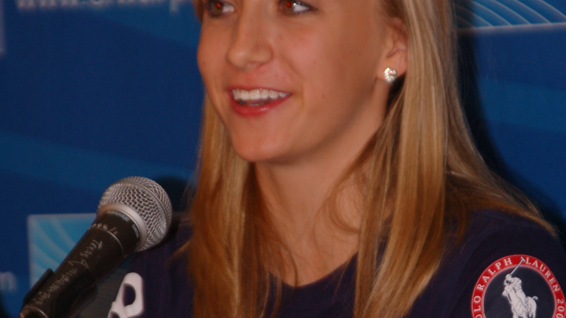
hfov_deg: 6.7
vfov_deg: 3.8
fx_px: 4800
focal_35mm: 320
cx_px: 283
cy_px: 222
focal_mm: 135
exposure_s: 1/60
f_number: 6
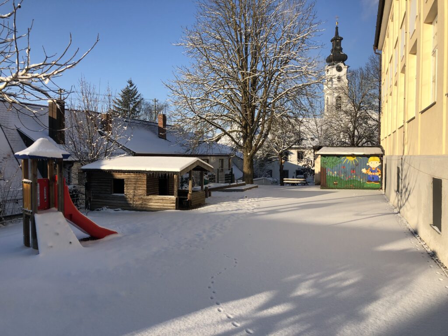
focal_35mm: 28
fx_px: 362
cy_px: 168
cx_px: 224
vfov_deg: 49.7
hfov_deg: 63.4
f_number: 1.8
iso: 20
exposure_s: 1/1869
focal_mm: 3.99
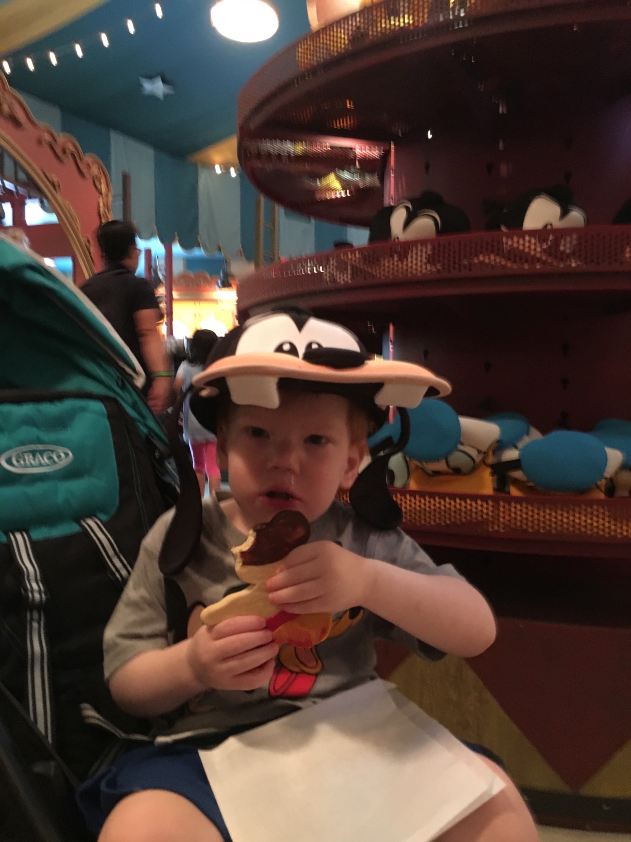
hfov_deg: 48.2
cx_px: 316
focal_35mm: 29
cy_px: 421
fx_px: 705
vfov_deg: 61.7
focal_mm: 4.15
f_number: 2.2
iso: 400
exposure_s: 1/15
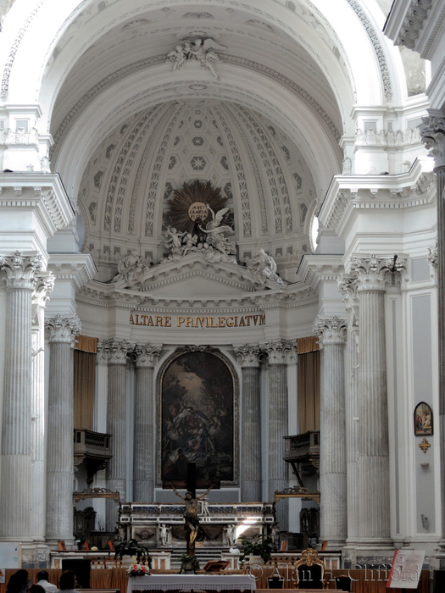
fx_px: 1457
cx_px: 222
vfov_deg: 23.0
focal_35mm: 85
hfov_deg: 17.4
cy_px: 296
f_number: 4.5
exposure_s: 1/25
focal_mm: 18.2
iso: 400
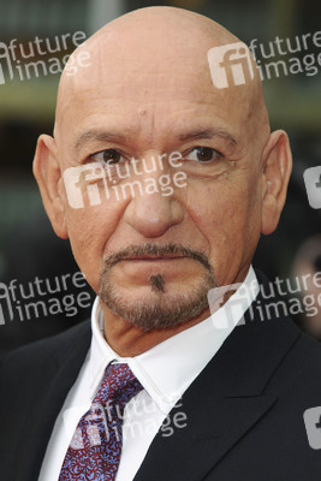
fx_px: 2606
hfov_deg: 7.0
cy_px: 240
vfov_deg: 10.5
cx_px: 160
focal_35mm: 195
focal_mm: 130
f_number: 5.6
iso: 400
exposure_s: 1/200
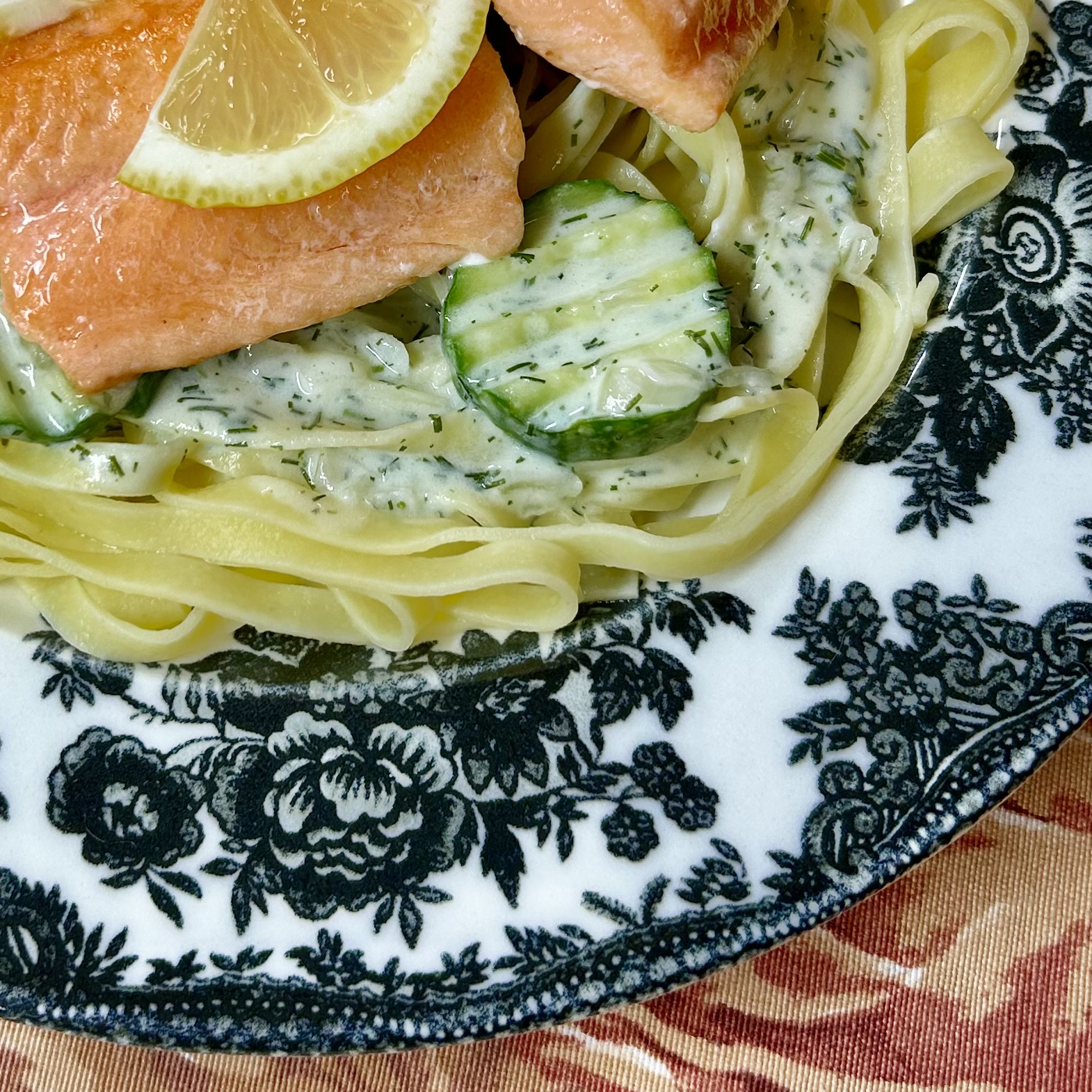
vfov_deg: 28.4
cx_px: 339
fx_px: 2106
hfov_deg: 28.8
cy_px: 217
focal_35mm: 59
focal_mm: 5.7
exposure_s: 1/100
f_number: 1.5
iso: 32
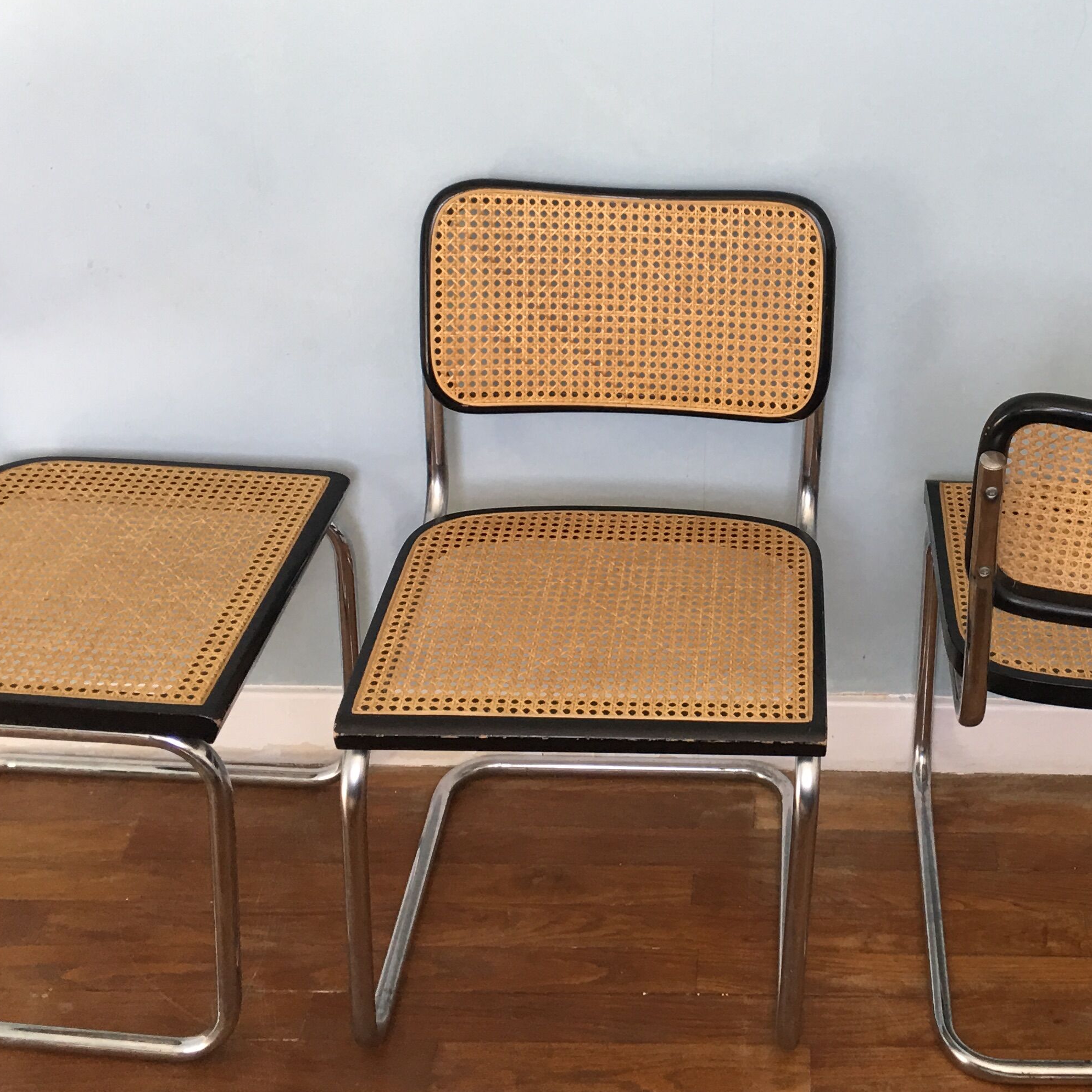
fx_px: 1856
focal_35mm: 52
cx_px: 917
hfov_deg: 31.7
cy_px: 333
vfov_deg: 32.4
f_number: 2.2
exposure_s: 1/33
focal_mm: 4.15
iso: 32
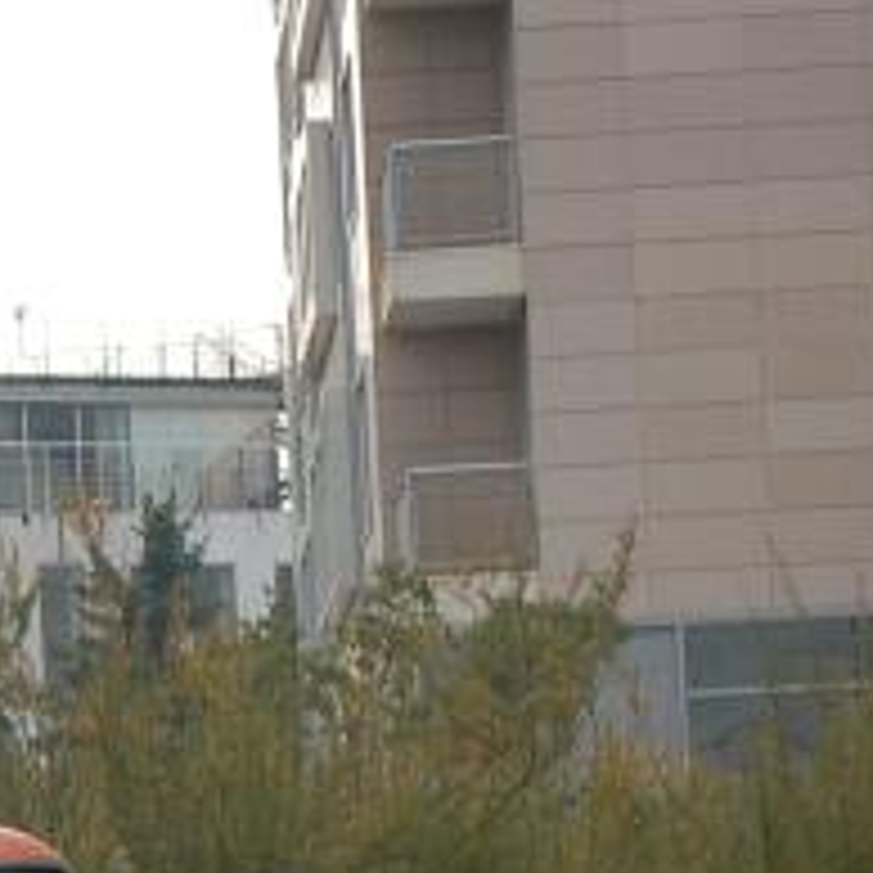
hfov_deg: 3.8
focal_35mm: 458
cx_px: -806
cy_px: 1312
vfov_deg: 3.8
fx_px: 13068
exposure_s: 1/1000
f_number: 4.2
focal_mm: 68
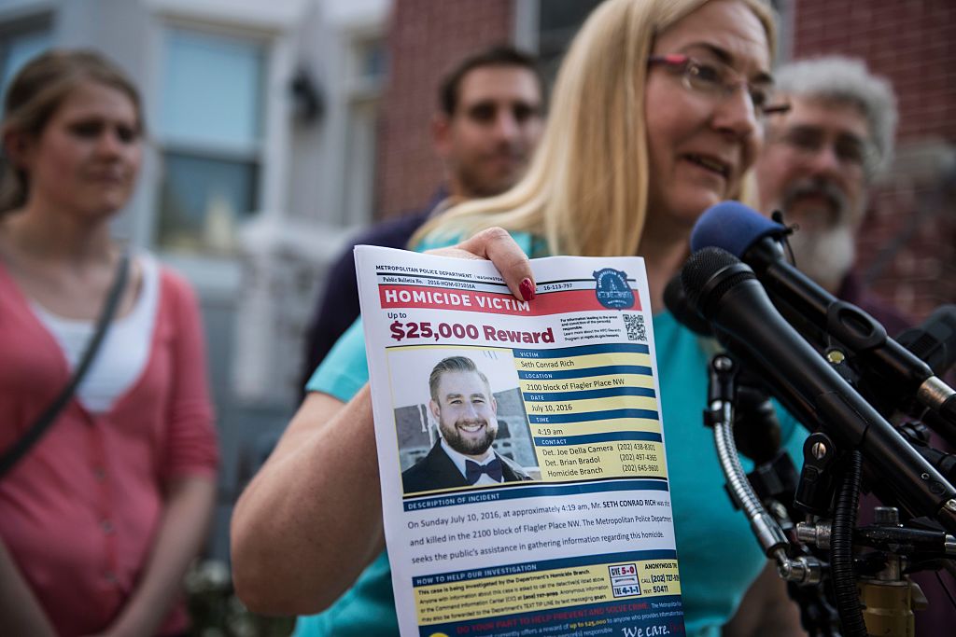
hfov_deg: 39.6
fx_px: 1328
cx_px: 478
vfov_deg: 27.0
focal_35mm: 50
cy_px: 318
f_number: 2.8
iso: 250
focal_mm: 50
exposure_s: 1/1250
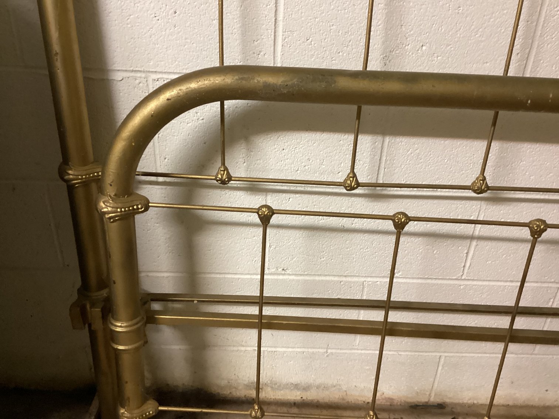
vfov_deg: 45.4
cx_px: 280
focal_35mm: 31
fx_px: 501
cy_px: 210
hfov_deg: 58.3
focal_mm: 3.3
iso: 320
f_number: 2.4
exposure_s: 1/30
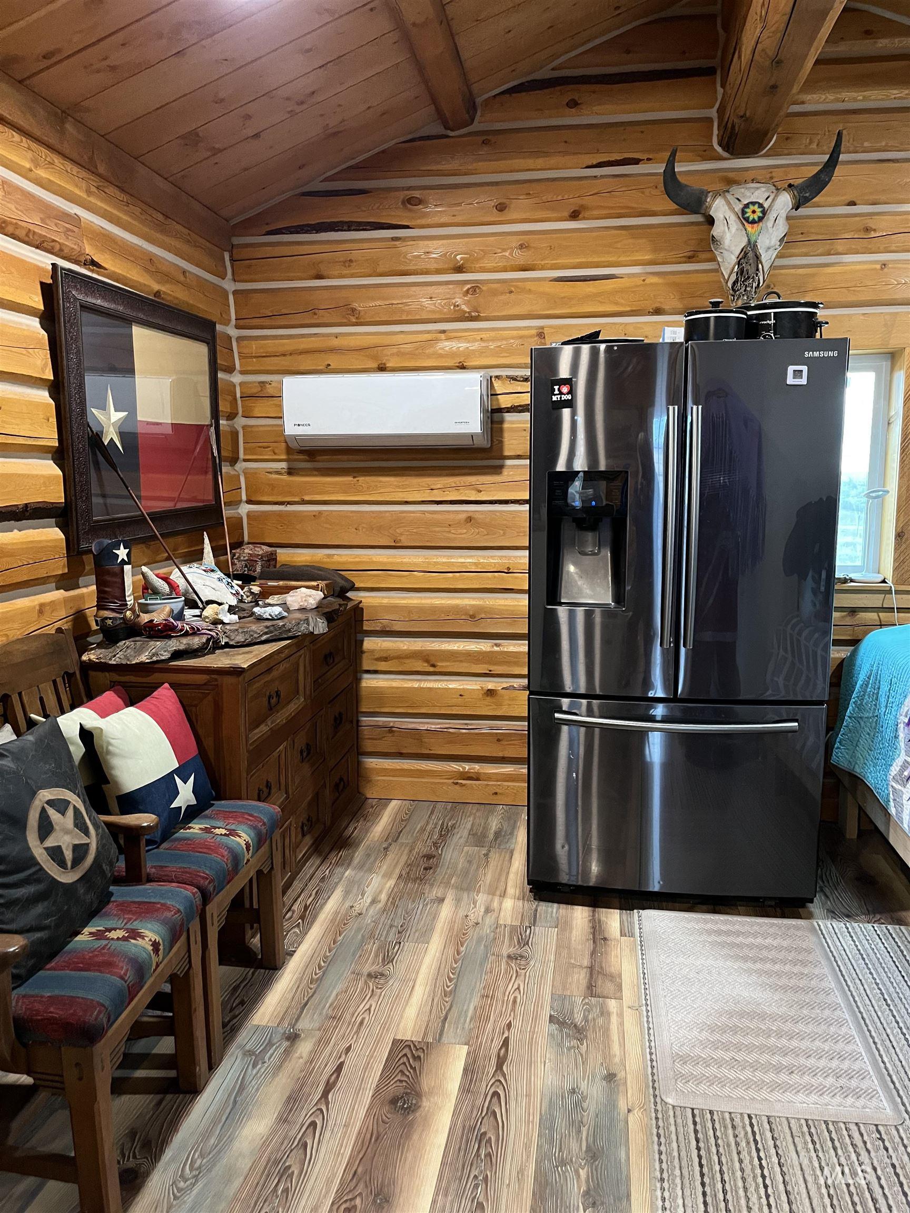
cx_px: 455
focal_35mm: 26
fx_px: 911
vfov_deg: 67.3
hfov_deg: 53.1
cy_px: 606
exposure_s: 1/40
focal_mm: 5.1
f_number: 1.6
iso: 500
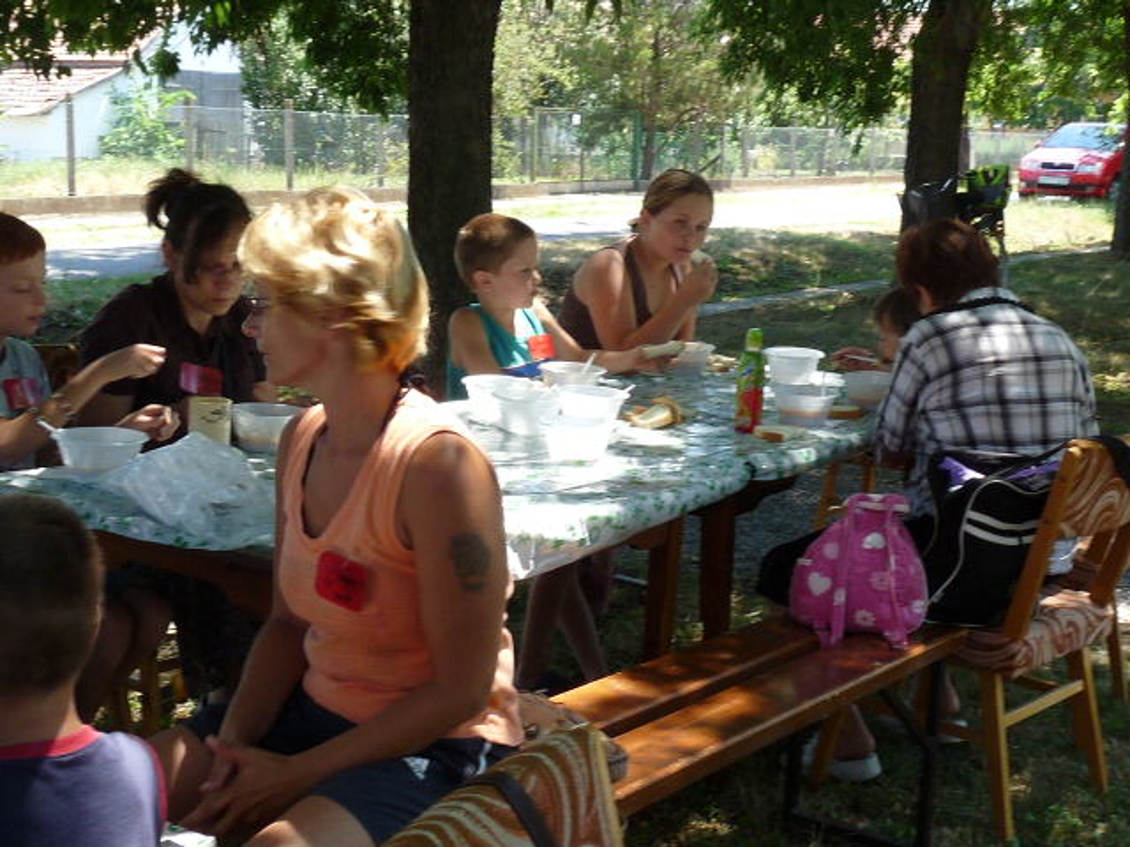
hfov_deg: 37.5
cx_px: 565
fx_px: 1665
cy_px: 424
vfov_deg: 28.6
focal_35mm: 51
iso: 100
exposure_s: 1/100
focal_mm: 5.2
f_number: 4
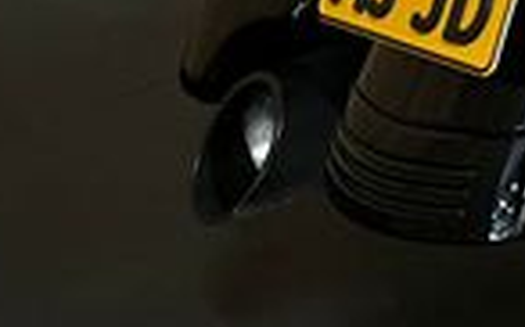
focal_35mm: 121
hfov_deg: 14.8
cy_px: -305
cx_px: 982
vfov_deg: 10.1
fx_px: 1730
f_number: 1.6
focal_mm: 5.1
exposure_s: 1/25
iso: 500
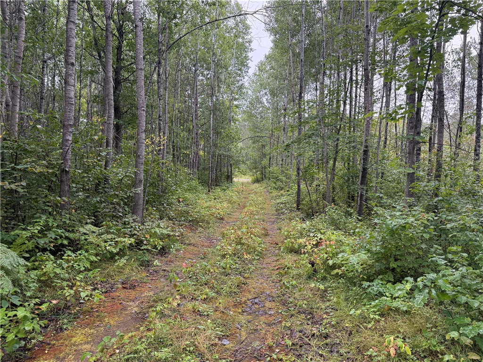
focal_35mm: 24
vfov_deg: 56.8
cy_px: 181
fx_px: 335
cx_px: 242
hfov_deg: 71.6
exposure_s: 1/234
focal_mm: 6.76
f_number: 1.78
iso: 160
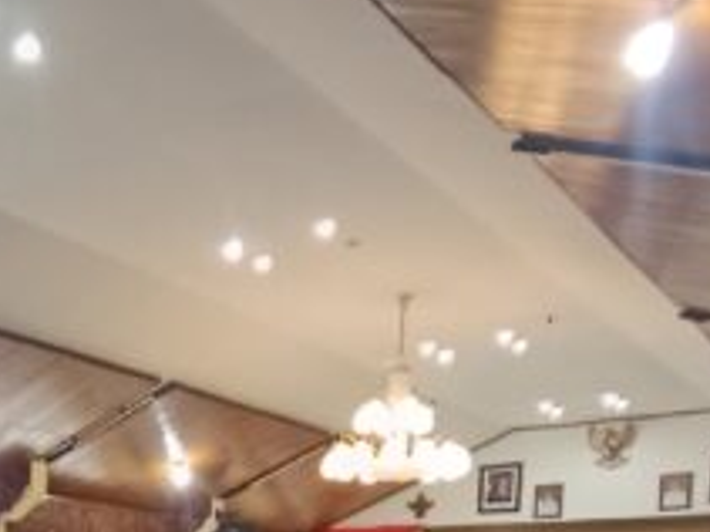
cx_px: -3
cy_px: 732
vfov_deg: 22.3
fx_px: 1168
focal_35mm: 57
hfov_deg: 31.2
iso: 535
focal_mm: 1.66
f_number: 2.2
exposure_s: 1/50
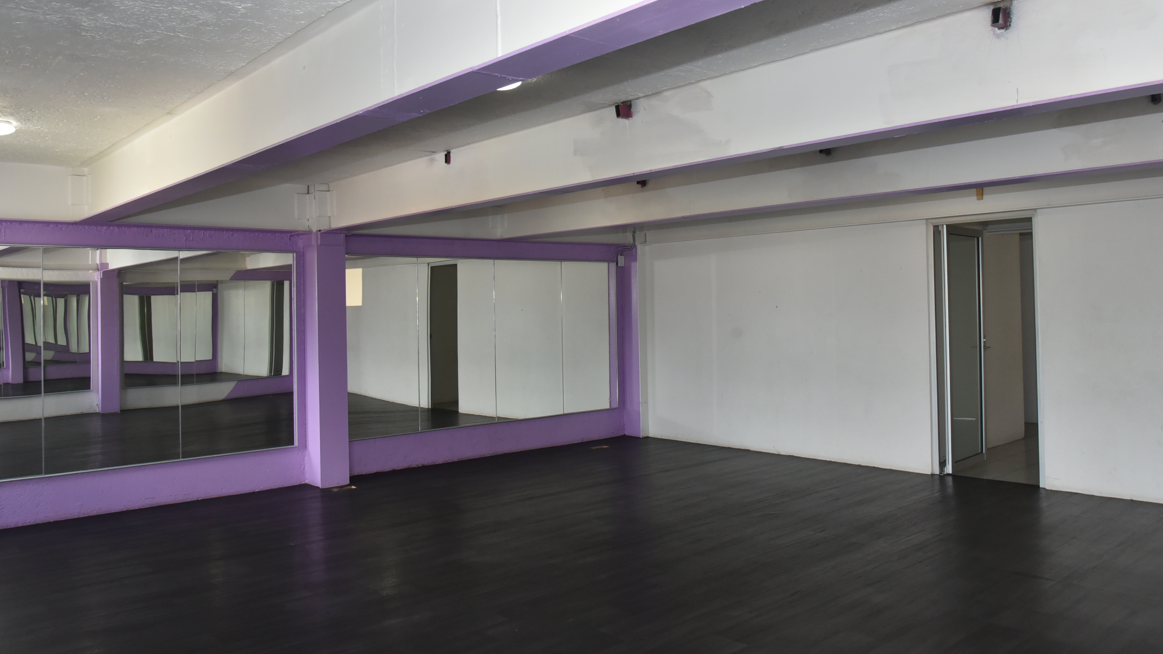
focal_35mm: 28
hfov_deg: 67.9
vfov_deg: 41.4
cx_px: 614
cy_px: 291
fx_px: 863
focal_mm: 24
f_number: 8
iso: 1600
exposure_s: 1/160
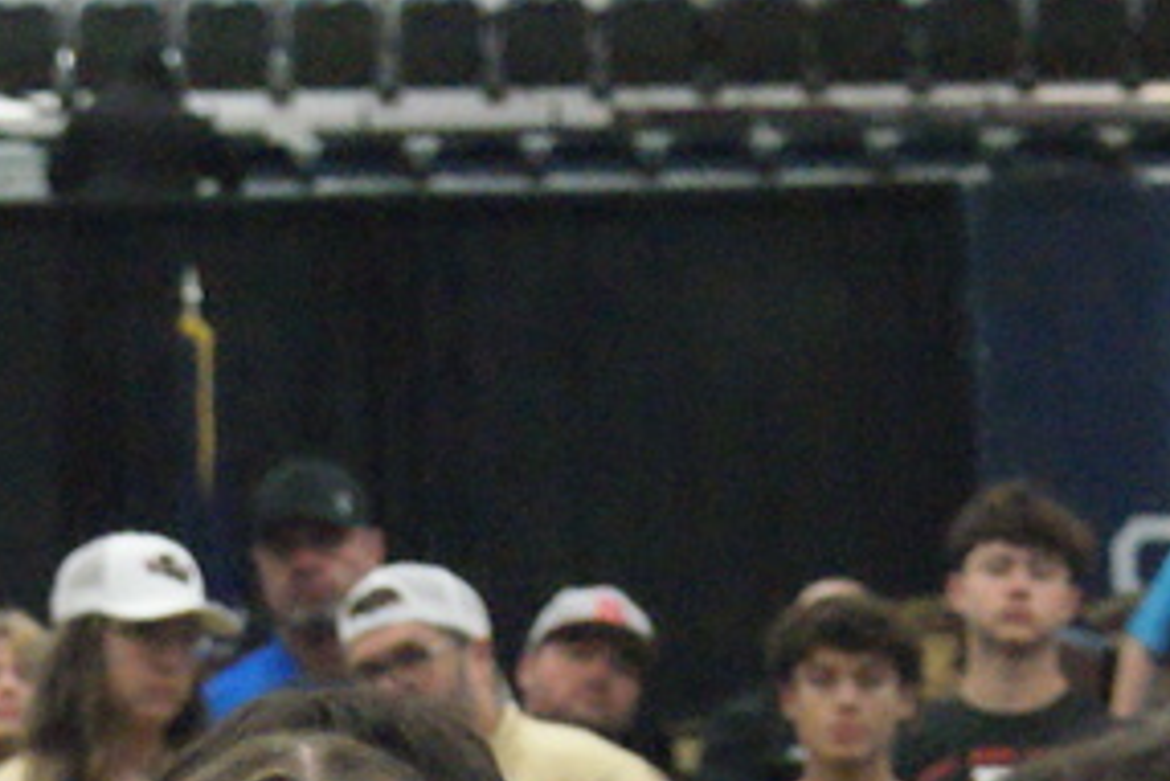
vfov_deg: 4.6
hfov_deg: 7.0
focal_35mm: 296
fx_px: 9618
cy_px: 1098
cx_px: 364
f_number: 5.6
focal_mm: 55
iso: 3200
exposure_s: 1/80
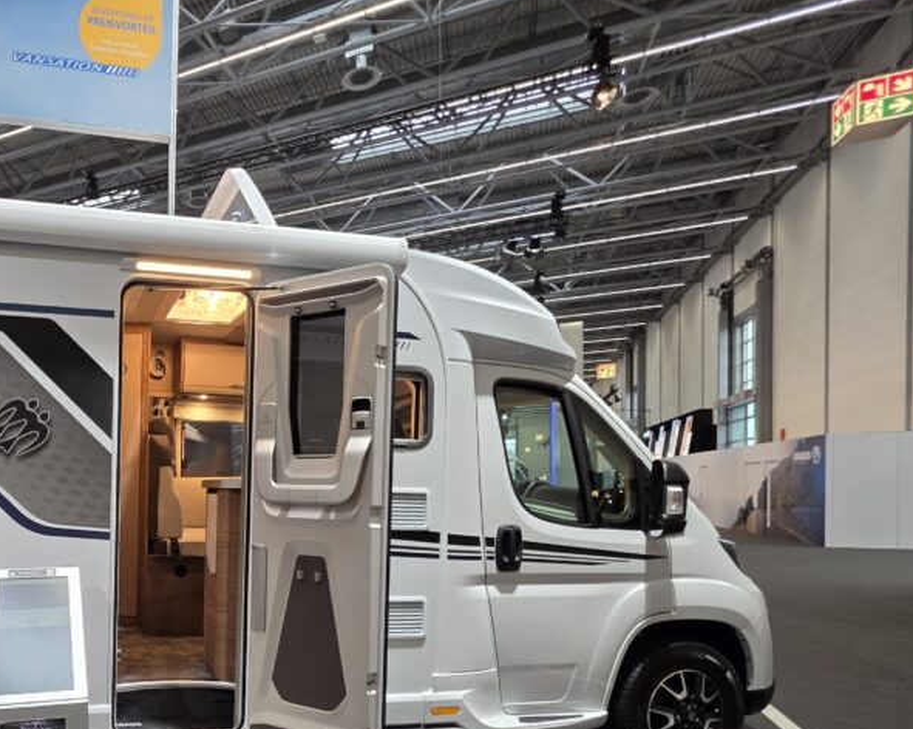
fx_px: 594
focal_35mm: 22
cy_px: 505
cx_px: 167
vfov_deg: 61.0
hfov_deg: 67.2
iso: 40
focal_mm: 2.2
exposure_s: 1/50
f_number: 1.9
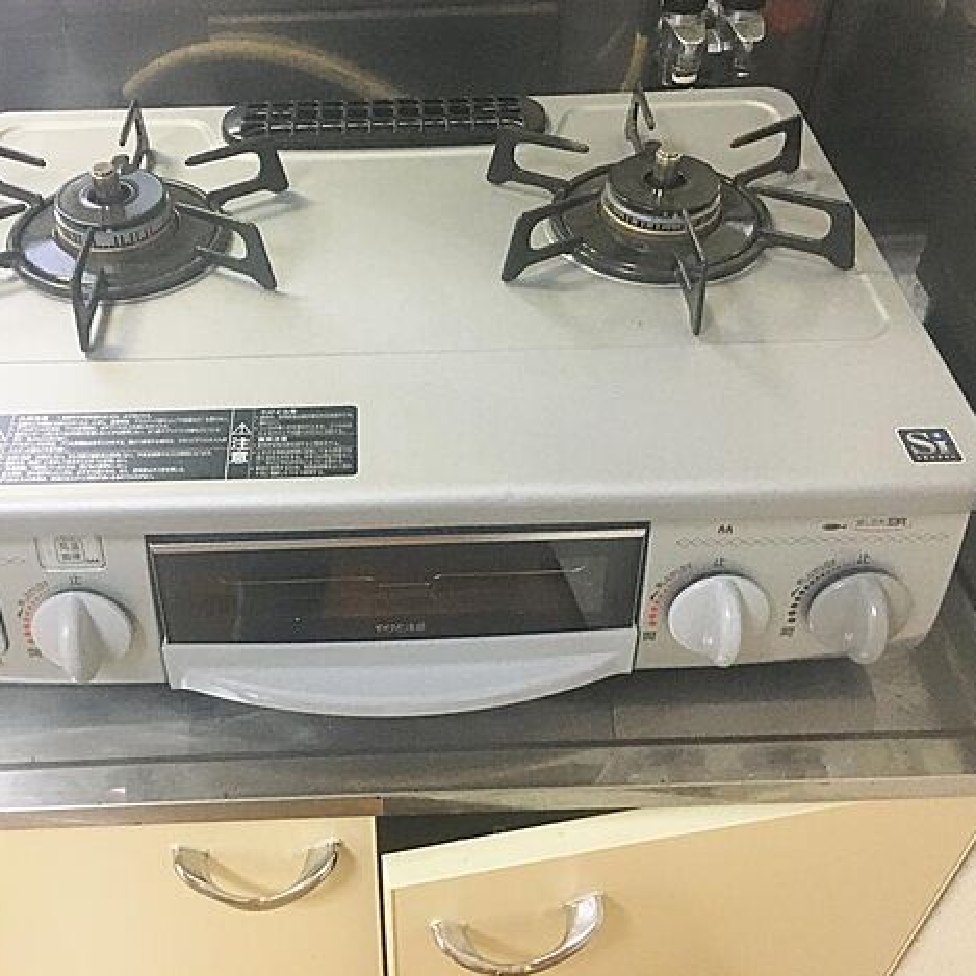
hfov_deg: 47.0
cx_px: 391
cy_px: 483
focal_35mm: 35
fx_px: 1116
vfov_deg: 47.2
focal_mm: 4.15
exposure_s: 1/30
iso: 200
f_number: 2.2
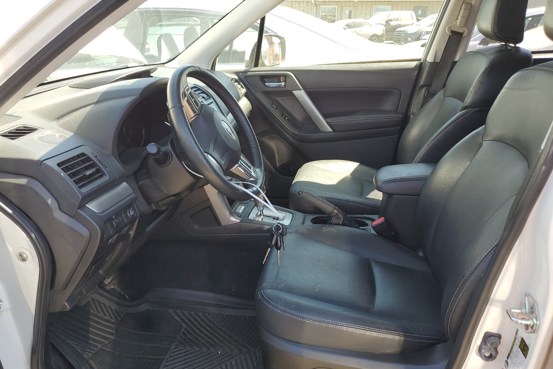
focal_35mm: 28
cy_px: 210
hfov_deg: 65.5
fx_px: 430
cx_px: 272
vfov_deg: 46.3
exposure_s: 1/312
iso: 50
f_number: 1.5
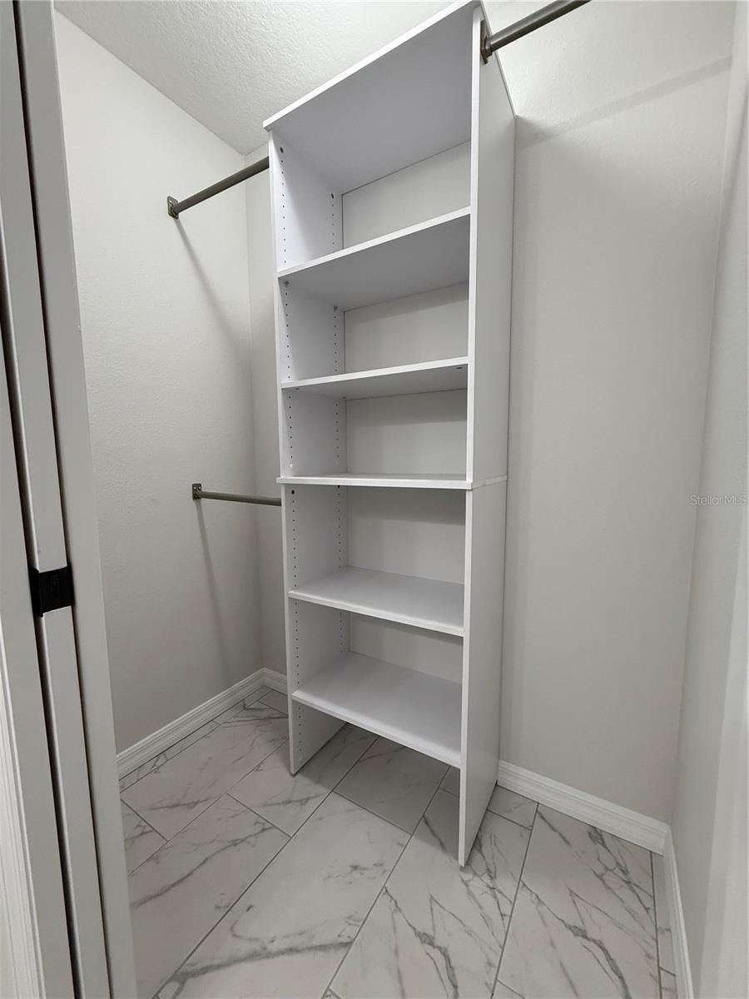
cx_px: 374
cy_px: 500
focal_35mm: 14
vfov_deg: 102.1
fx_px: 404
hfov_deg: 85.7
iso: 200
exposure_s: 1/120
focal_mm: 2.22
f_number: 2.2
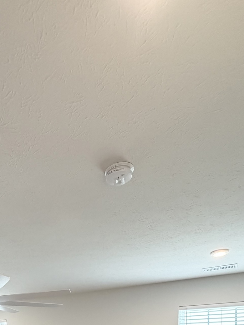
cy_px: 353
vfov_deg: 45.0
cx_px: 17
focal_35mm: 31
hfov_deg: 41.2
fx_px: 292
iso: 400
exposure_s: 1/60
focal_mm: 2.22
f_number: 2.2
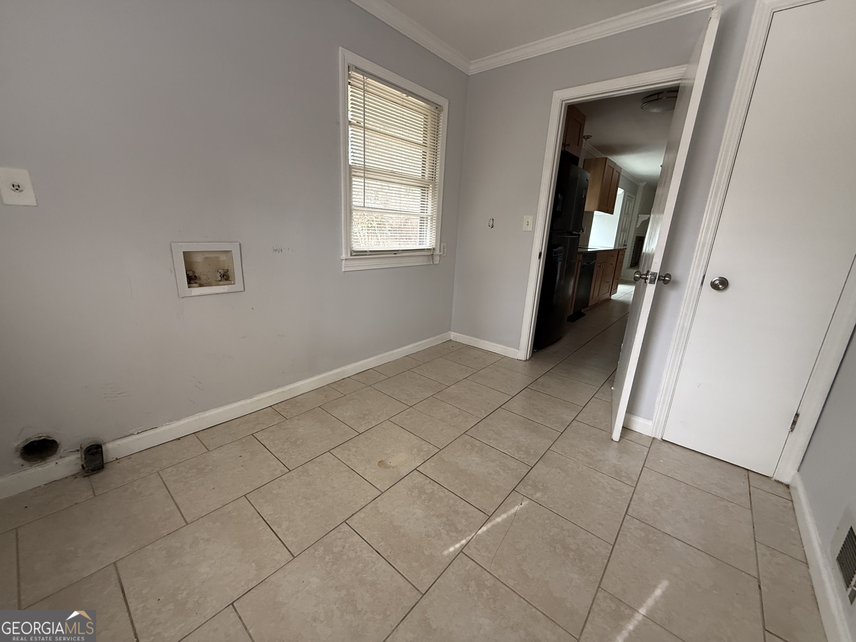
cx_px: 428
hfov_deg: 102.1
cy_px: 321
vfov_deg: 85.7
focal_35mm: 14
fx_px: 346
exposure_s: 1/99
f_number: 2.2
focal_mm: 2.22
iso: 160
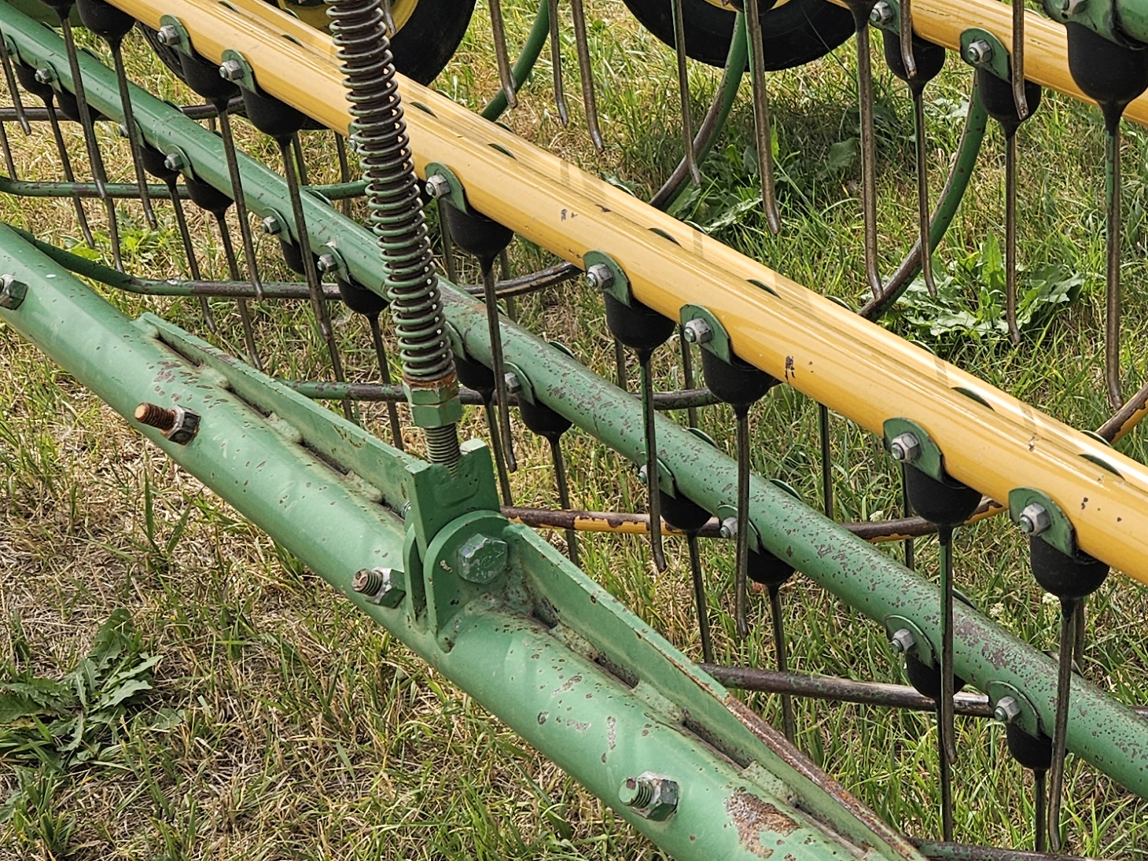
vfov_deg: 23.2
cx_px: 1220
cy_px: 340
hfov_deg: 28.3
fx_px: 2089
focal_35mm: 63
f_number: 1.8
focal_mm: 5.4
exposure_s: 1/679
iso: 25
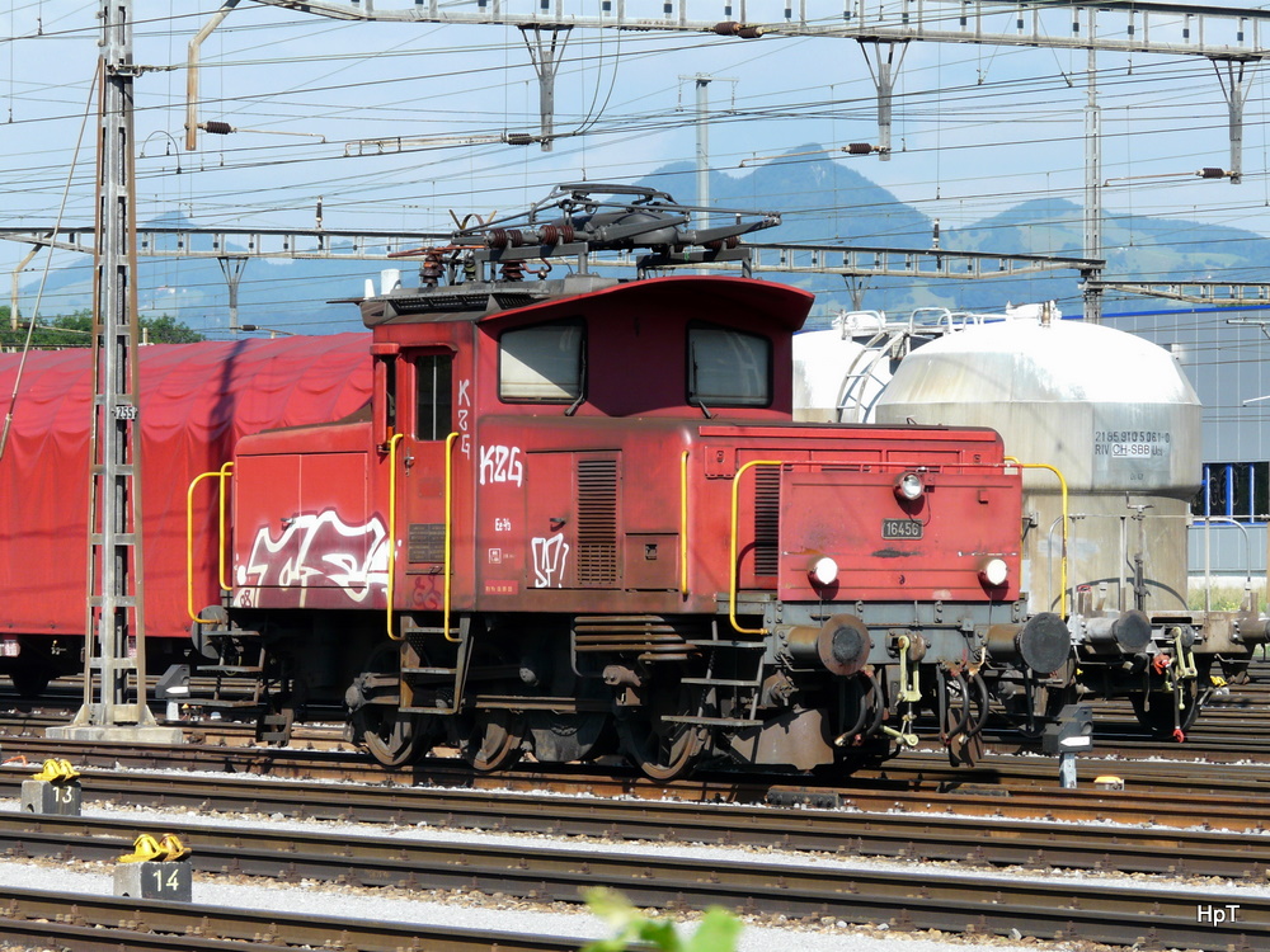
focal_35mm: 190
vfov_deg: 7.8
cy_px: 476
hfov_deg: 10.4
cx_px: 635
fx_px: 6971
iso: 100
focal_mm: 31.3
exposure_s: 1/250
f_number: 5.6
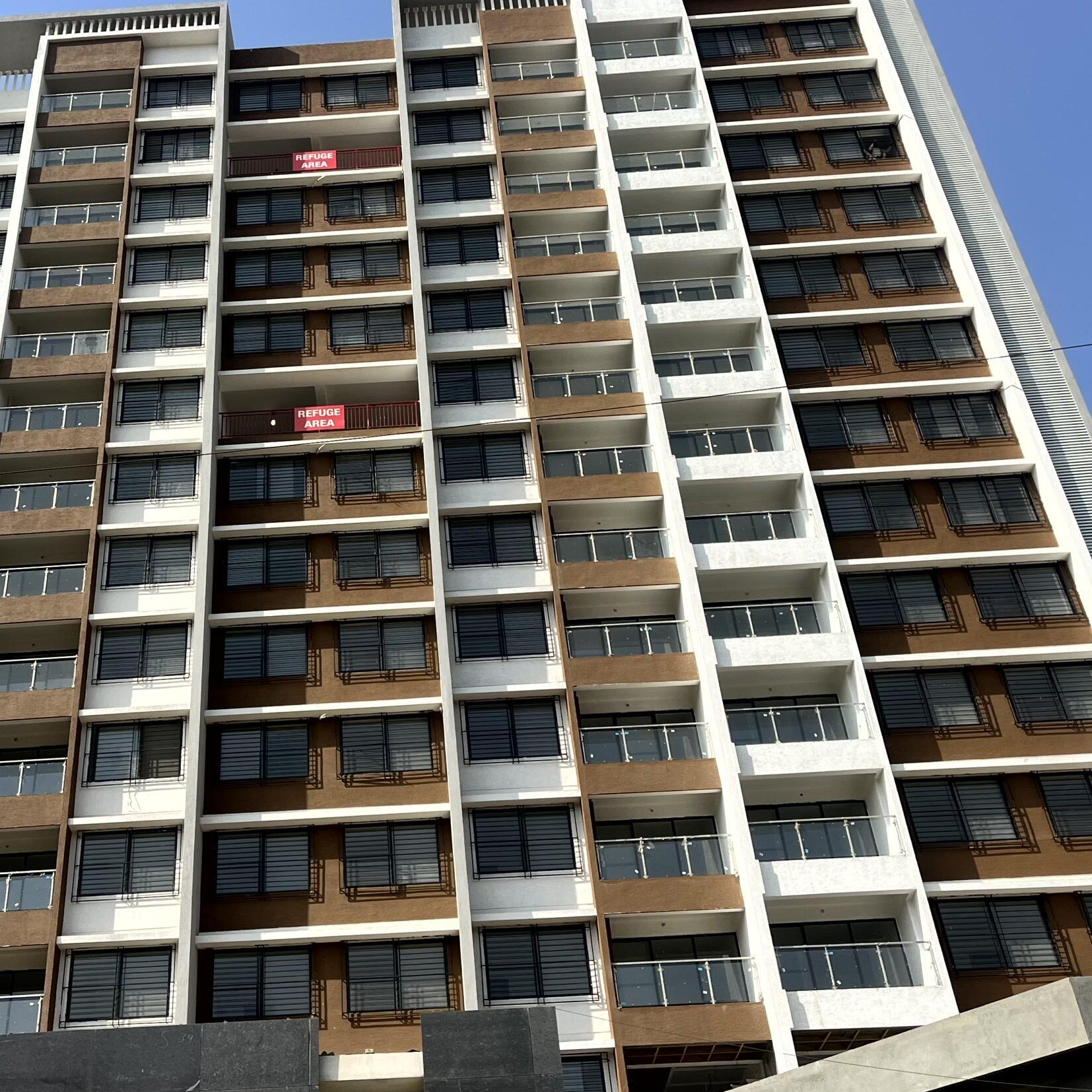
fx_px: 1463
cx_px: 373
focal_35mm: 41
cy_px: 465
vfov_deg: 40.8
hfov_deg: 40.5
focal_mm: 5.1
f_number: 1.6
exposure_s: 1/3311
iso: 50
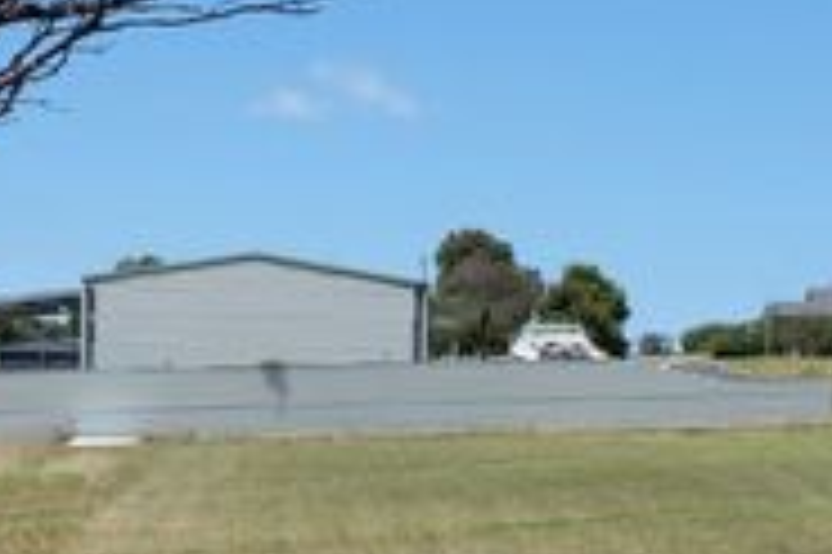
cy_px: 430
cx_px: 418
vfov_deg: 16.1
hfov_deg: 24.2
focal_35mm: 84
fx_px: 1940
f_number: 18
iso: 1000
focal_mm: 22.2
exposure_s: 1/350
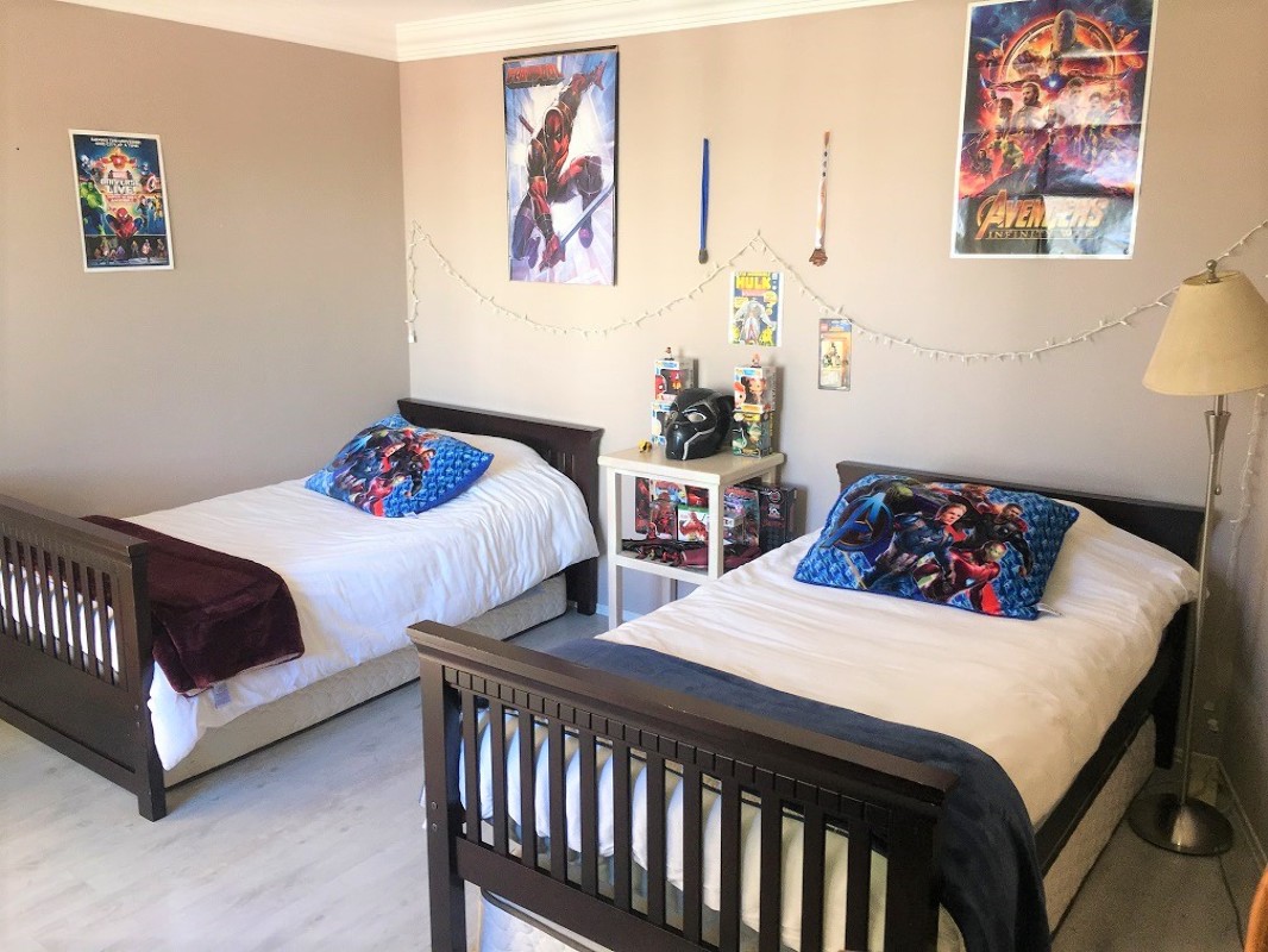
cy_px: 476
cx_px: 634
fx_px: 1063
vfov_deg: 48.2
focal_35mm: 29
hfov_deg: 61.6
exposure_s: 1/30
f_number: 2.2
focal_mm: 4.15
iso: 50
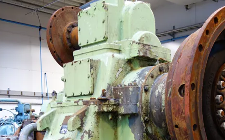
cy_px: 162
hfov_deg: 35.5
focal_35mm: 57
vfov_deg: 21.3
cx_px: 140
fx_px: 349
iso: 320
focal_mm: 10.4
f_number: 1.8
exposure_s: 1/30
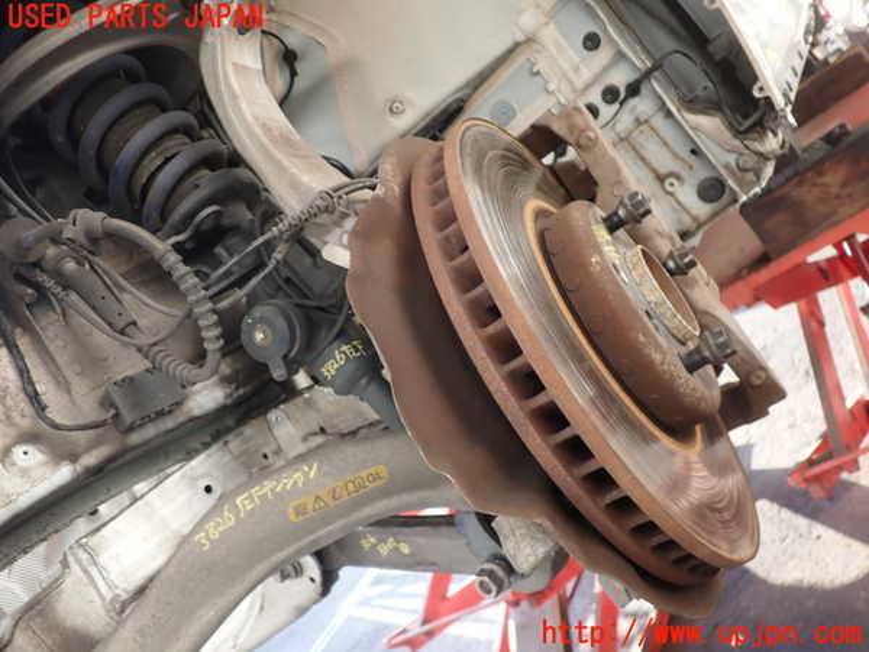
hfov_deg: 60.0
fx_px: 753
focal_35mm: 30
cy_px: 326
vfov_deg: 46.8
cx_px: 434
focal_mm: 5.4
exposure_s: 1/80
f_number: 2.3
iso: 100
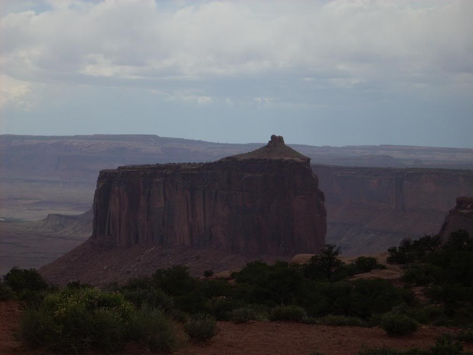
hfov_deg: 17.4
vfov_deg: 13.1
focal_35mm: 113
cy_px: 178
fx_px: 1544
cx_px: 236
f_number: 5.2
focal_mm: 18.6
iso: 64
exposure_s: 1/738
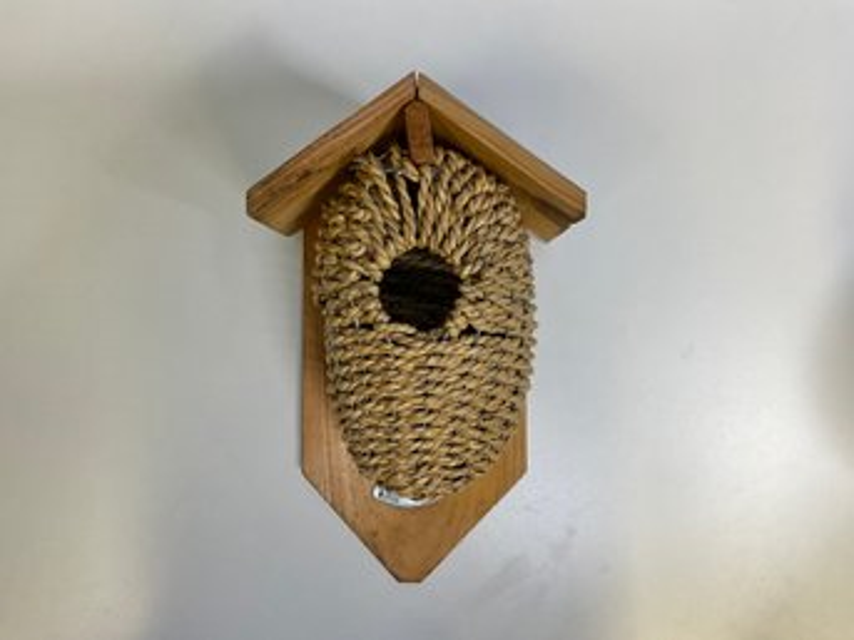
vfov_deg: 48.2
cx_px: 427
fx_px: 715
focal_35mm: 29
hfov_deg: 61.7
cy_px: 320
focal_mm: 3
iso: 50
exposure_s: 1/120
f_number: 1.8
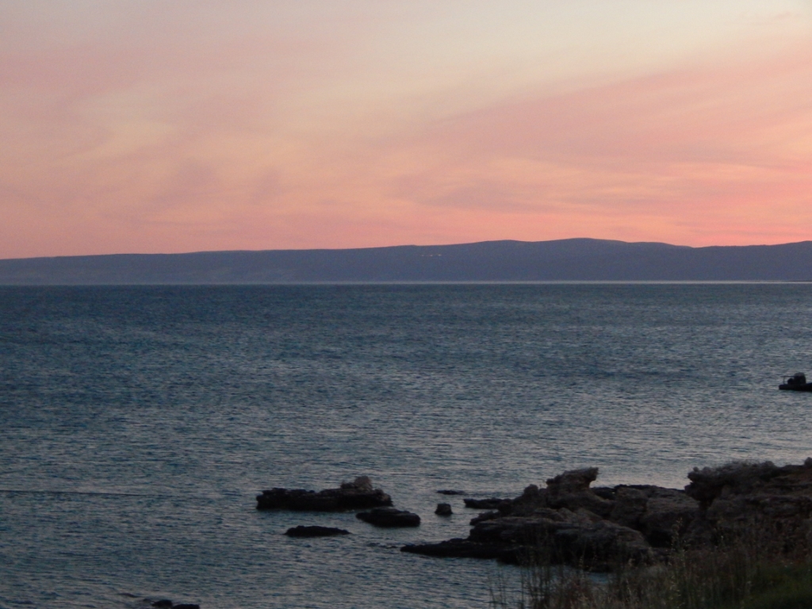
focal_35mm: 104
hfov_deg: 18.9
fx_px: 2440
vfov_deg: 14.2
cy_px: 304
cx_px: 406
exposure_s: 1/3
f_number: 4.5
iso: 200
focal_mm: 18.7
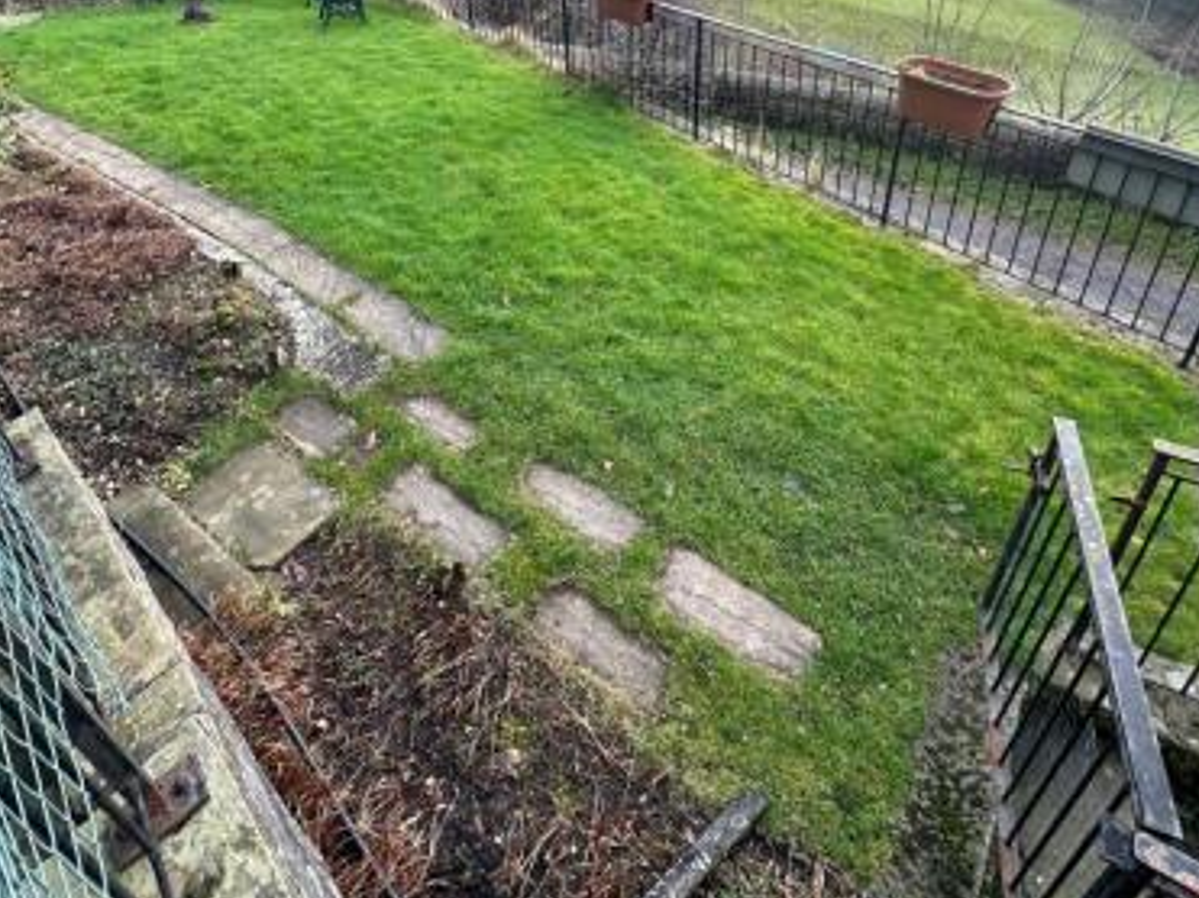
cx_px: 522
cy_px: 234
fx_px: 762
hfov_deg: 76.0
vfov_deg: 58.2
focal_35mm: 22
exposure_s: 1/114
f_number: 2.2
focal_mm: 2.22
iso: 40
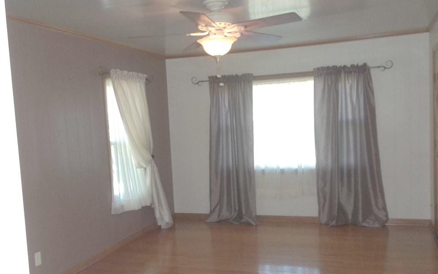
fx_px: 430
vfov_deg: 35.3
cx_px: 222
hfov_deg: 54.0
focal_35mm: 36
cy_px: 159
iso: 160
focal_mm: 5.9
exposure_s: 1/50
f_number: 3.3
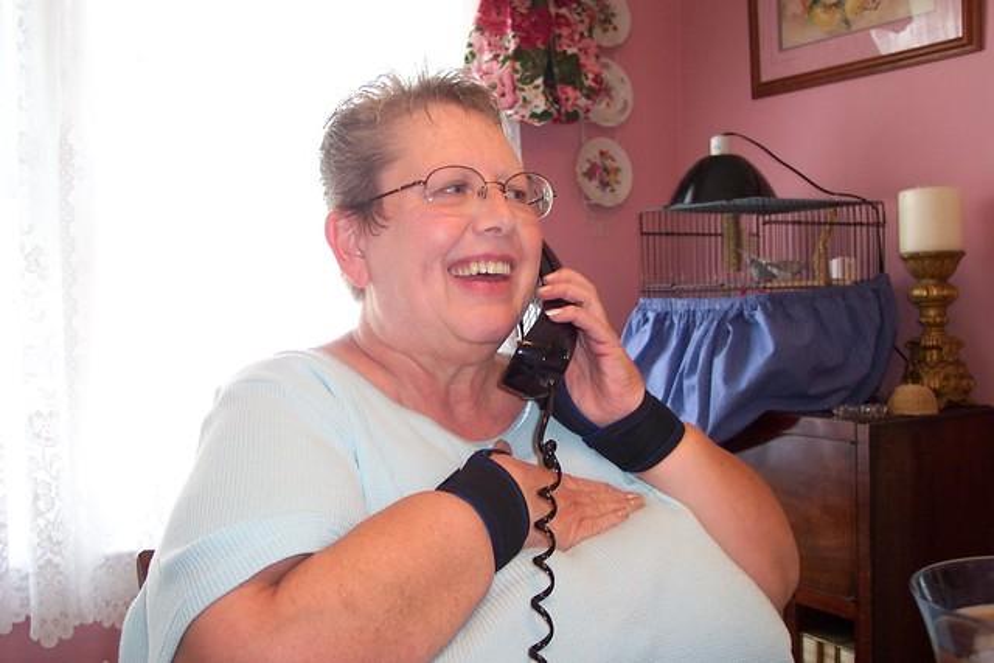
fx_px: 1049
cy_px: 332
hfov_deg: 50.7
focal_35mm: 38
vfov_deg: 35.1
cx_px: 497
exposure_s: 1/45
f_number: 2.8
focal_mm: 8
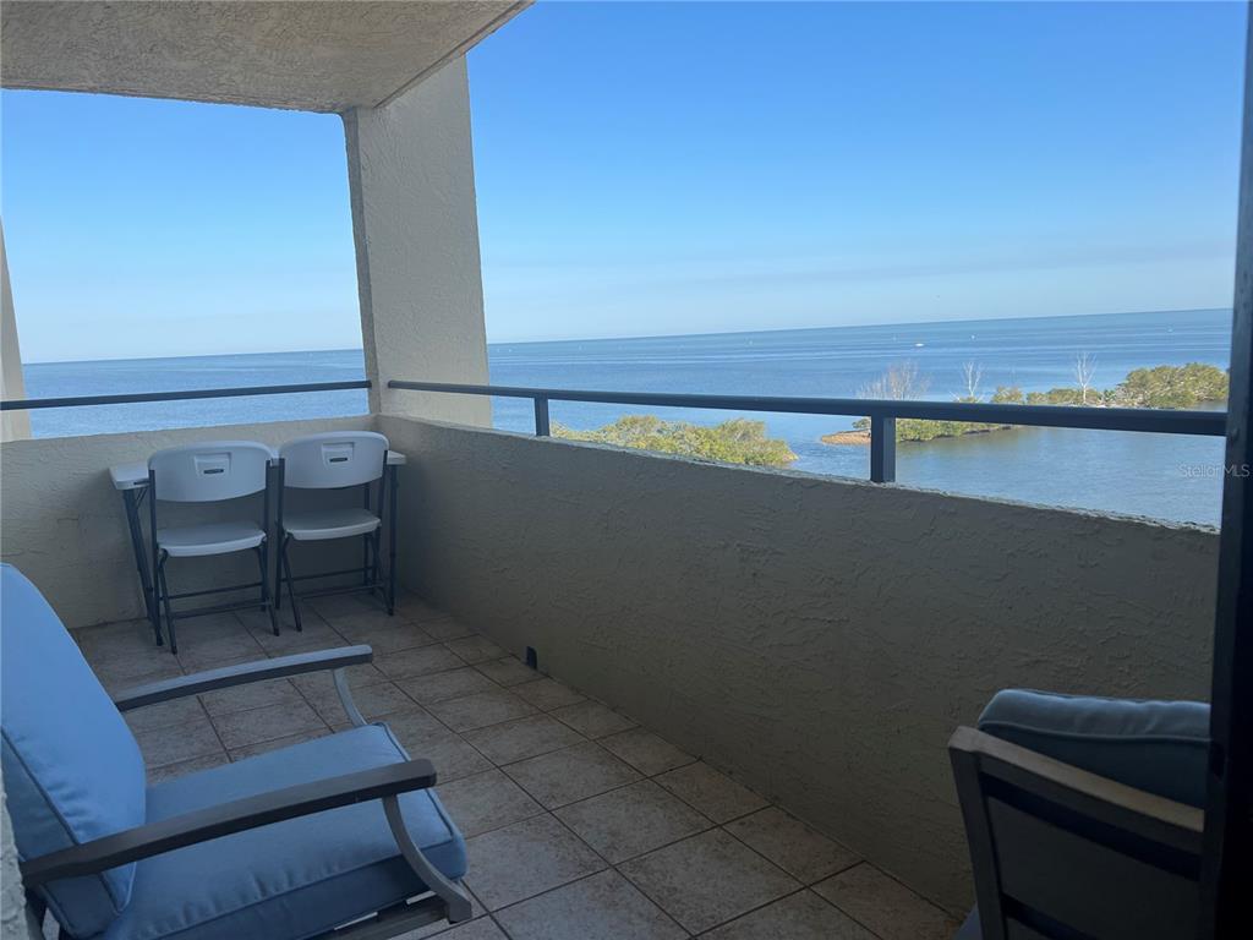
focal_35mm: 26
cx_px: 626
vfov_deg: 53.1
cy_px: 470
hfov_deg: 67.3
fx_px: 941
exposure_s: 1/3077
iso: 50
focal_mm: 5.7
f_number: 1.5
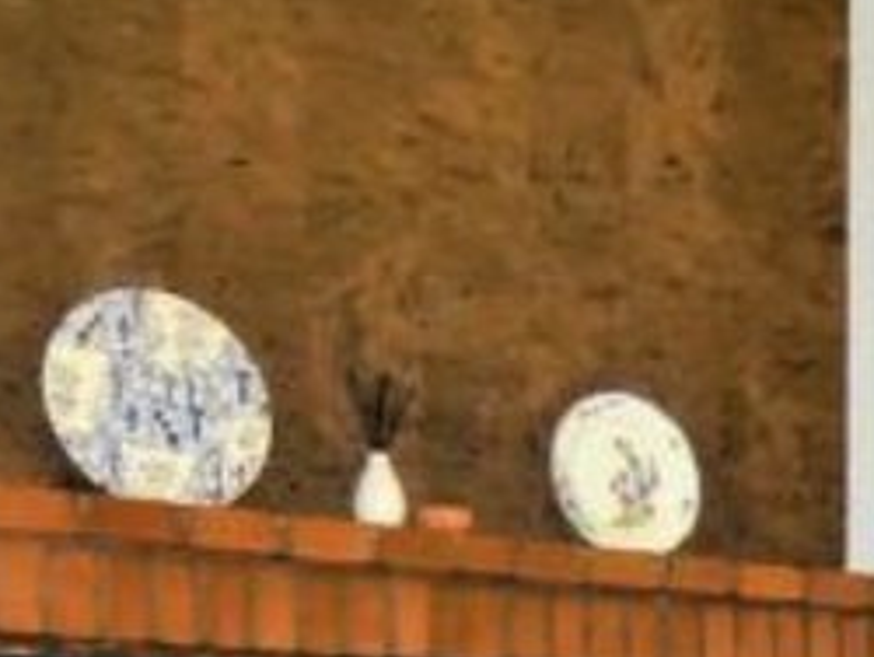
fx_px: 2426
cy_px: 1094
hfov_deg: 18.1
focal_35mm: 96
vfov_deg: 14.1
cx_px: 1325
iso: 250
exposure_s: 1/125
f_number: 2.8
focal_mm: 3.6
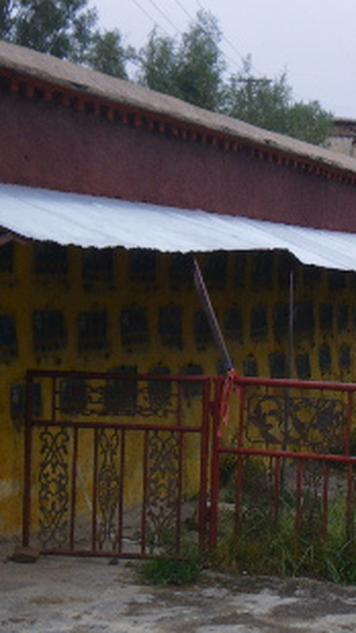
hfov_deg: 15.0
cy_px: 318
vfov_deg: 26.8
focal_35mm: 79
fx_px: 1325
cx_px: 360
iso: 50
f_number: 4.2
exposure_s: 1/80
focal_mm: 5
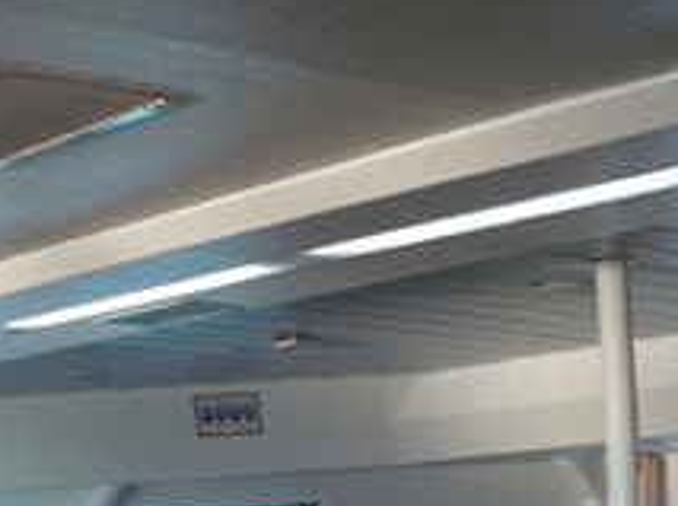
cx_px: 8
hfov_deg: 20.9
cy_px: 452
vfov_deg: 16.0
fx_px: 1779
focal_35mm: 91
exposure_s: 1/50
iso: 100
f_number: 2.8
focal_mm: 6.1
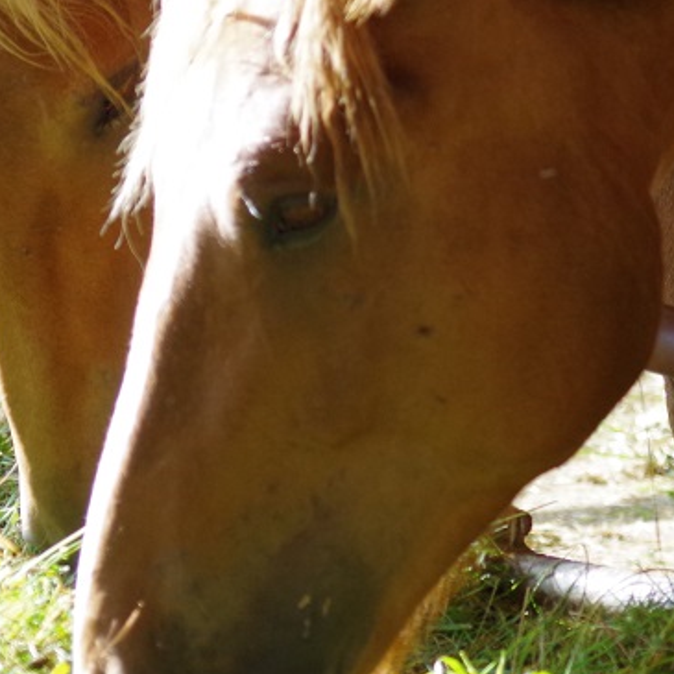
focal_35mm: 438
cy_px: 168
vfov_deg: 4.0
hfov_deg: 4.0
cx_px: 410
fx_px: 9649
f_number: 4.5
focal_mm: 105
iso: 400
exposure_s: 1/160
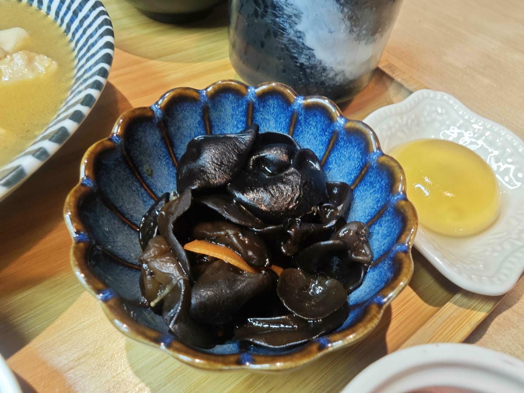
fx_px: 348
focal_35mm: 23
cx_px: 262
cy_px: 196
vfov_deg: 58.9
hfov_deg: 73.9
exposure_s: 1/30
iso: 100
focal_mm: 2.03
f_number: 1.8
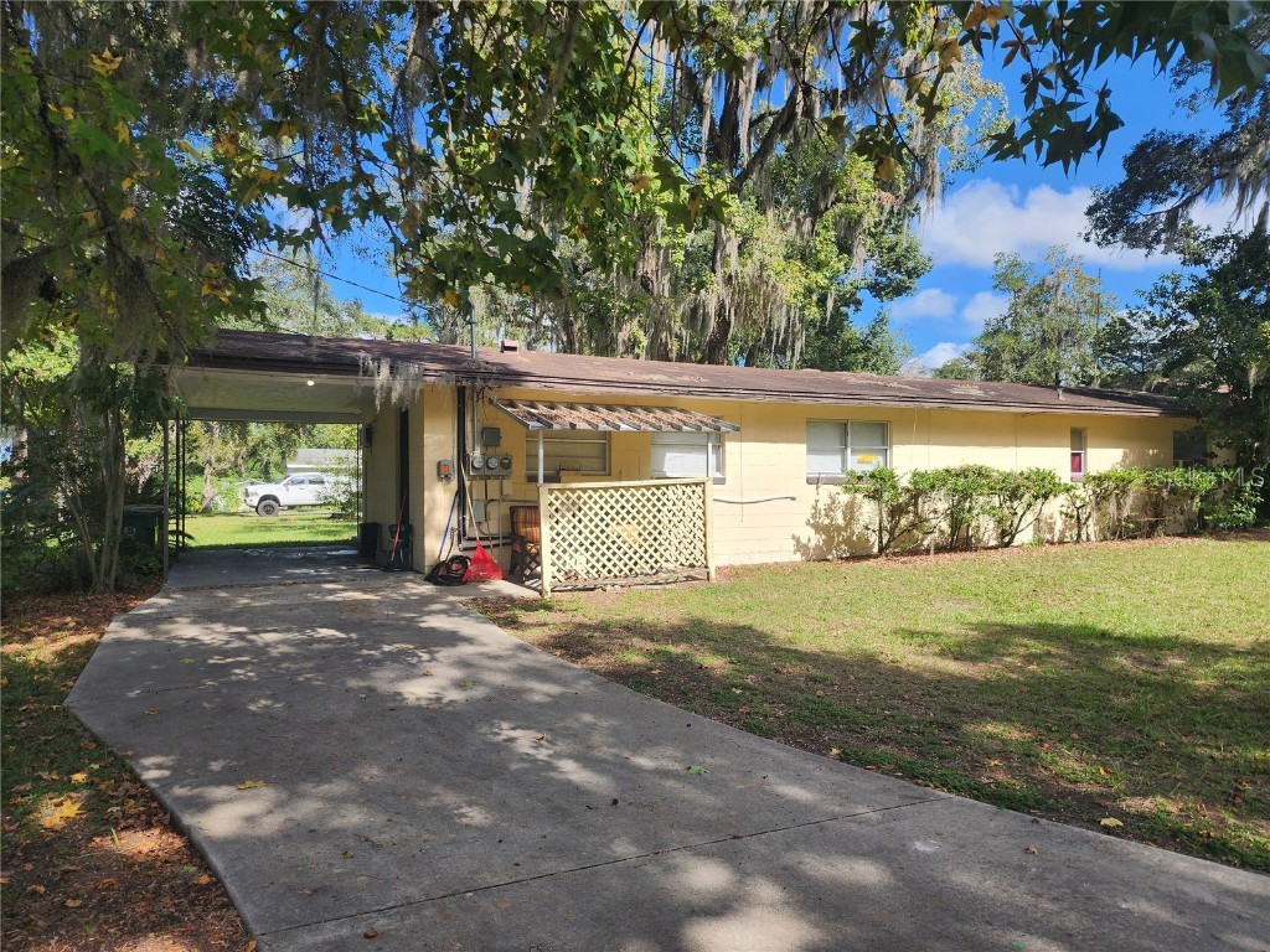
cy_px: 476
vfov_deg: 58.9
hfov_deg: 73.9
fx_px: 844
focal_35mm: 23
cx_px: 635
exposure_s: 1/579
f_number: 1.8
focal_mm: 6.4
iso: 12
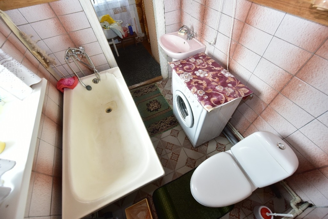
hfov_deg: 104.2
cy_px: 110
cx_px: 164
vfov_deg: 81.3
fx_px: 128
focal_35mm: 14
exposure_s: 1/160
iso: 1000
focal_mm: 14
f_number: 4
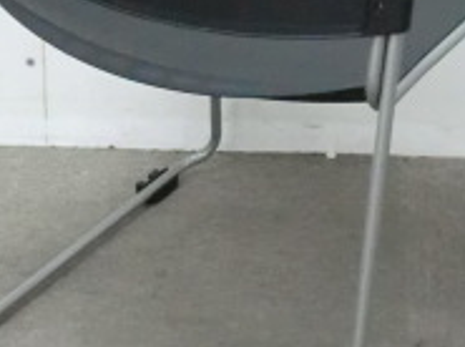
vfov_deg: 9.4
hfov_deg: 12.7
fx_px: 2091
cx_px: 239
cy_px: 8
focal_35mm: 156
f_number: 4.3
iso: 800
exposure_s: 1/30
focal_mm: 8.2
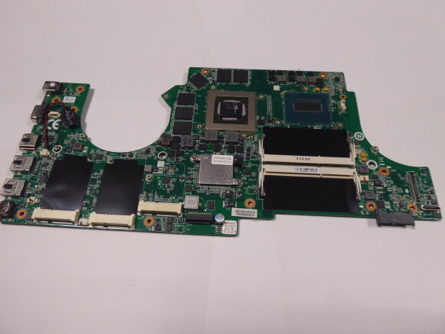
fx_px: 334
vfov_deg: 53.1
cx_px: 217
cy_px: 173
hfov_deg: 67.3
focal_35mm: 26
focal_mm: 4.3
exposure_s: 1/60
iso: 250
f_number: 3.3
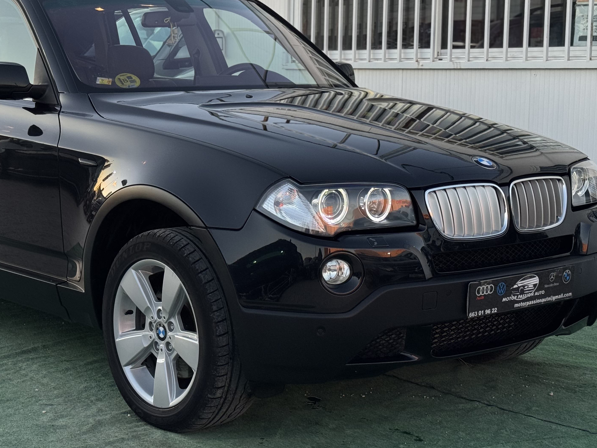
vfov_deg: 21.3
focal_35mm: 69
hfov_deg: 28.0
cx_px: 209
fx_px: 1190
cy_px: 195
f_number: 1.78
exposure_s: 1/397
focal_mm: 6.76
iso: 64
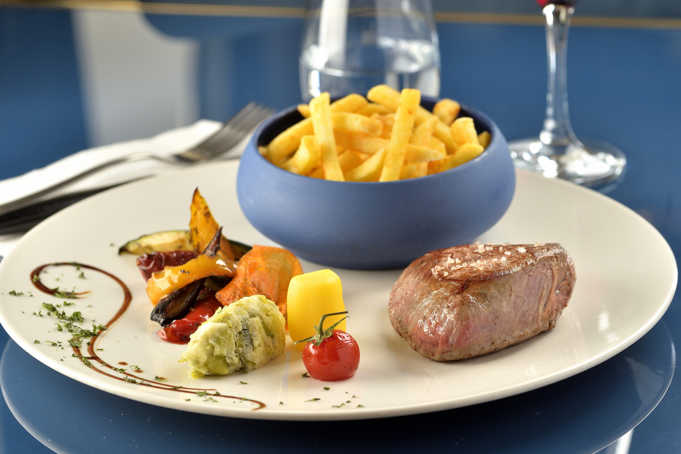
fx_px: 1987
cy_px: 227
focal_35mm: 105
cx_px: 340
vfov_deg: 13.1
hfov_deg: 19.4
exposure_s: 1/30
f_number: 9.5
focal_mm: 105
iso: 400
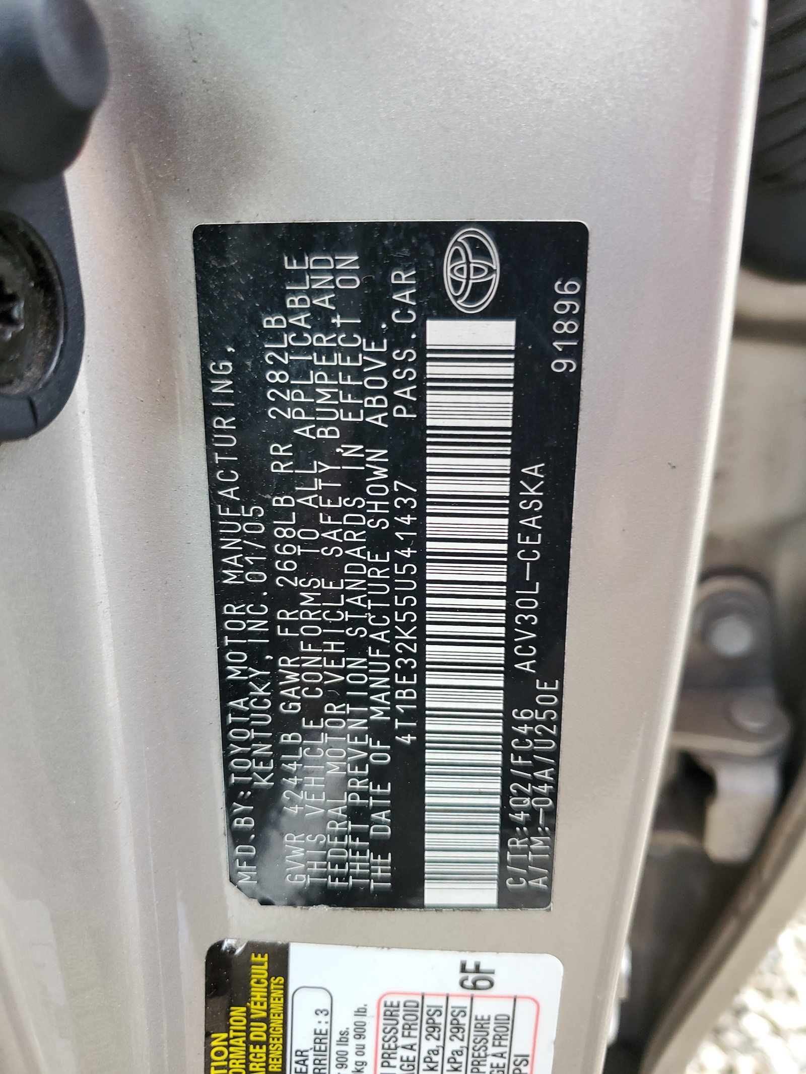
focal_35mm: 26
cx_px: 403
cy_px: 537
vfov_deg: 67.3
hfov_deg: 53.1
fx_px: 807
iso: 85
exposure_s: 1/120
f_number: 1.5
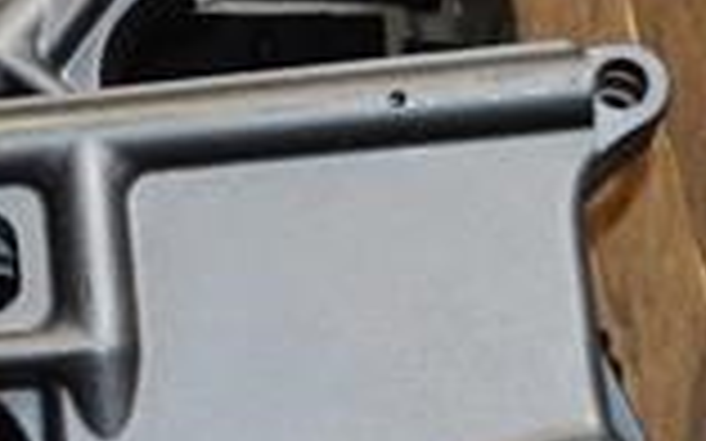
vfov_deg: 7.2
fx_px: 3522
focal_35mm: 183
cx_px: -486
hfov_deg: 10.8
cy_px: 166
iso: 3200
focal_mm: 29
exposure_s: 1/60
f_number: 4.5
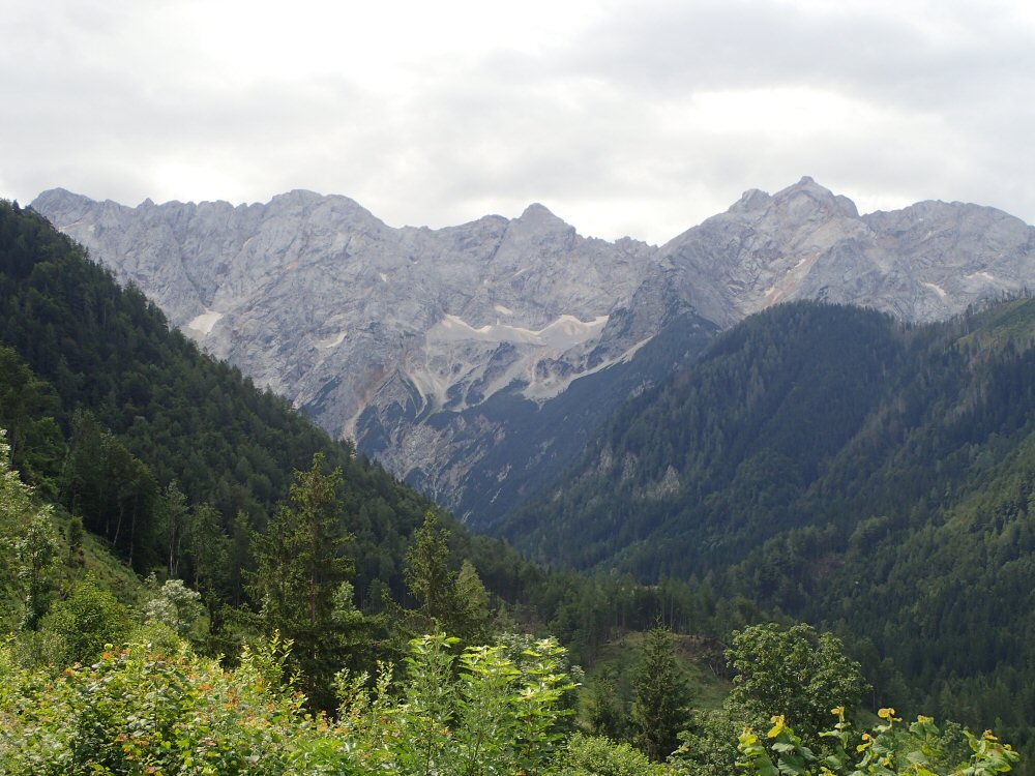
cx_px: 518
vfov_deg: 31.5
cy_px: 388
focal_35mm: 46
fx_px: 1375
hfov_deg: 41.2
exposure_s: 1/400
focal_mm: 8.41
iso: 100
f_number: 4.5
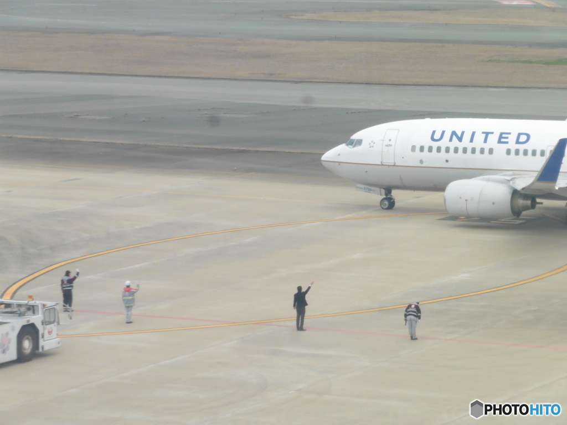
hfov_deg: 9.9
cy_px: 212
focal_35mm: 199
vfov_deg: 7.5
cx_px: 284
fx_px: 3260
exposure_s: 1/500
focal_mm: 35.6
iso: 400
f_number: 5.5
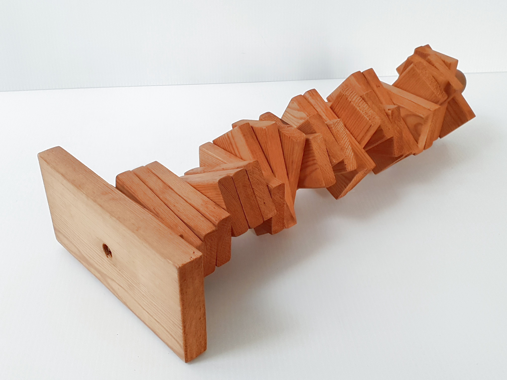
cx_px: 254
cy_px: 190
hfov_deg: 67.3
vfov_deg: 53.1
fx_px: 381
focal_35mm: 26
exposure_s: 1/50
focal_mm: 4.3
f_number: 2.4
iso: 200
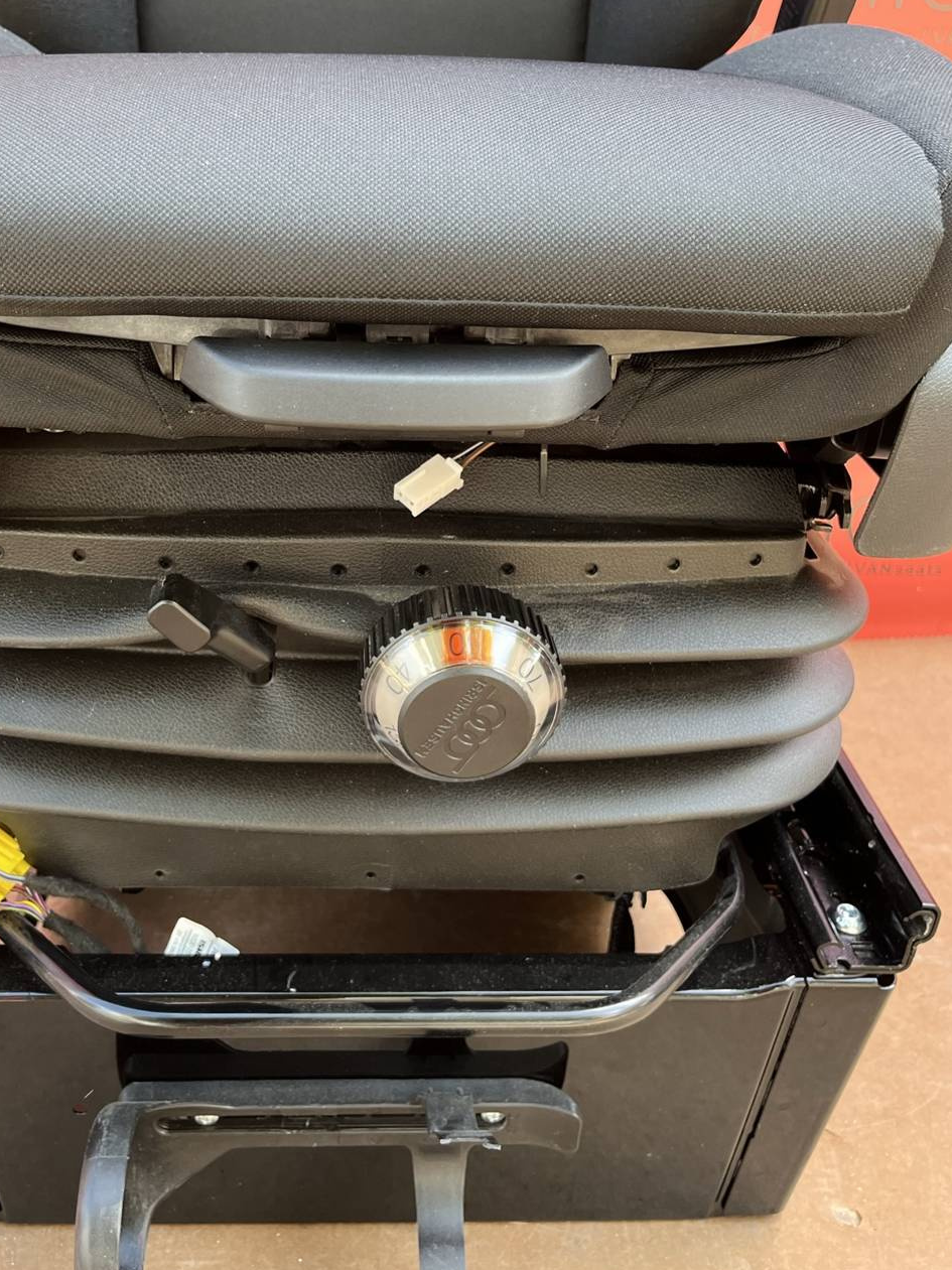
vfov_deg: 54.8
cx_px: 369
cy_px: 491
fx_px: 1211
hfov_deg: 42.7
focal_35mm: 33
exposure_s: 1/121
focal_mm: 5.1
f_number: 1.6
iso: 125
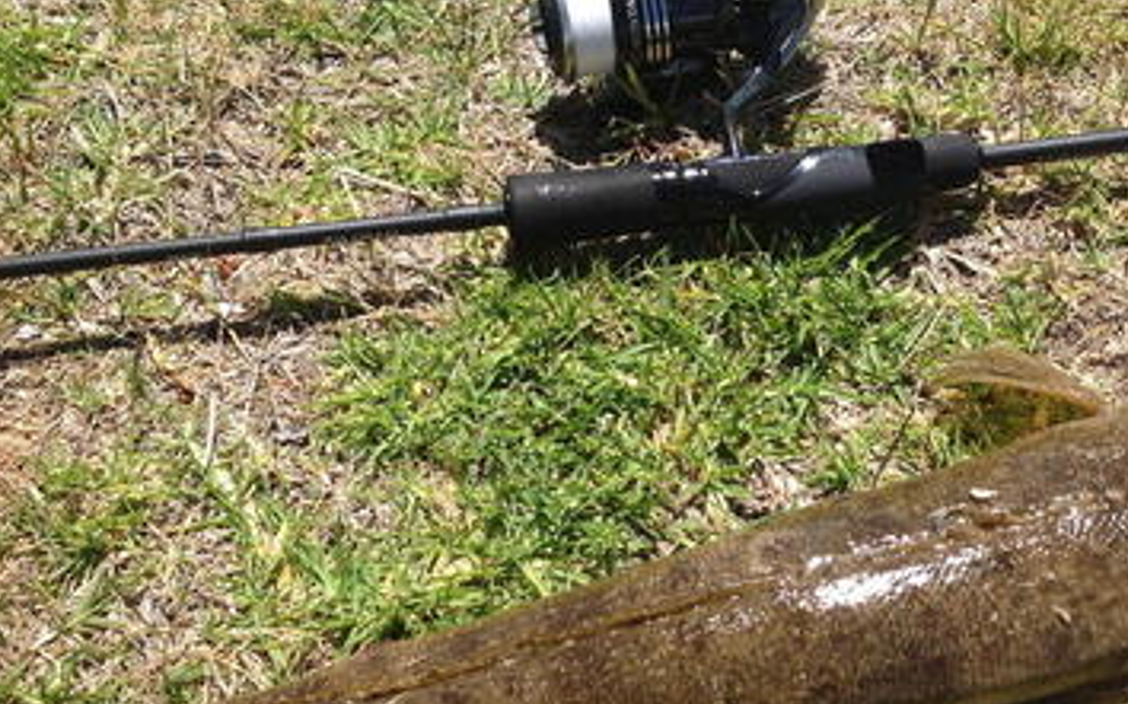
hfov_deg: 30.4
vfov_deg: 19.4
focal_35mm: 67
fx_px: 2059
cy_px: 379
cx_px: 739
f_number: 2.4
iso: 50
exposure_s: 1/1623
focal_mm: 4.28
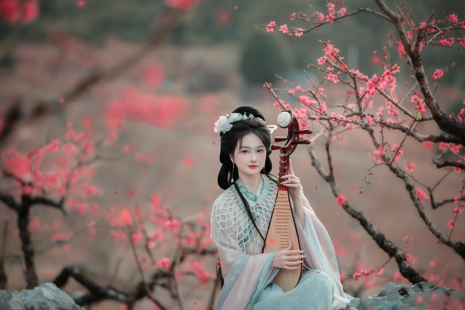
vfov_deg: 6.9
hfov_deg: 10.3
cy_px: 155
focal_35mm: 199
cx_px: 232
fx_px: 2570
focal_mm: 200
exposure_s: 1/80
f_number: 2.8
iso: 50
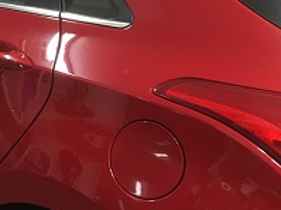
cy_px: 56
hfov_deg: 28.0
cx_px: 32
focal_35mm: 67
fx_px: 544
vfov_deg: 21.7
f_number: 2.2
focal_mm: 4.15
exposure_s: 1/30
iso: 160
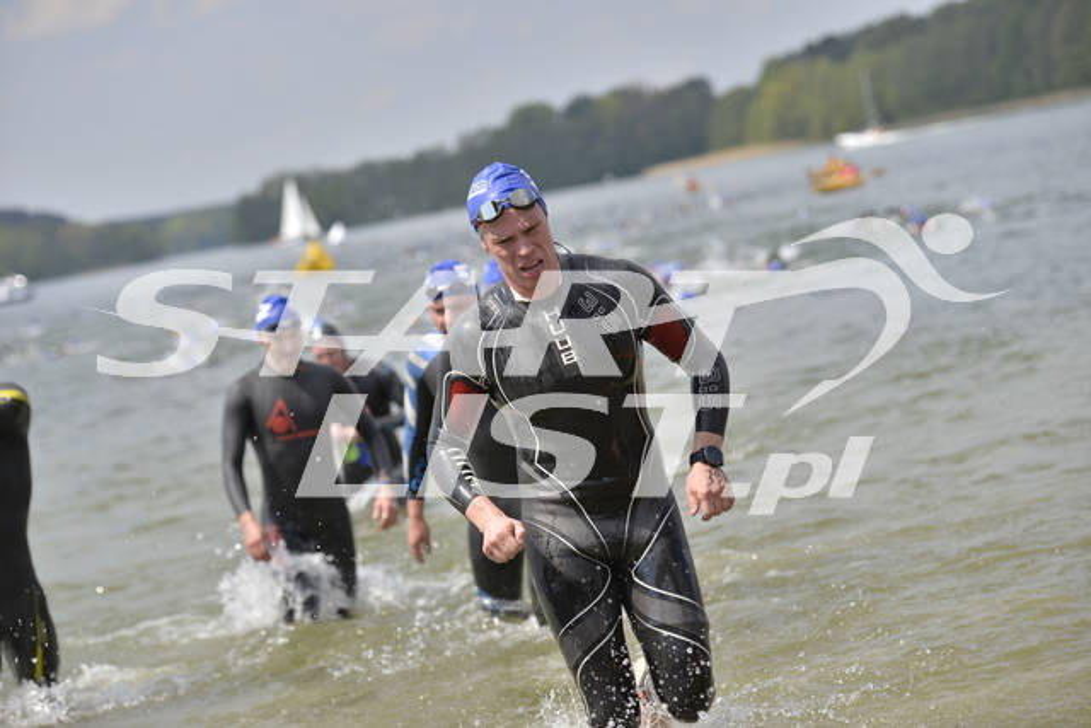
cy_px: 364
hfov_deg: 17.6
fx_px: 3516
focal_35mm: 116
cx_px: 546
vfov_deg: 11.8
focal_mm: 116
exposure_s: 1/3200
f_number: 4
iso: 200
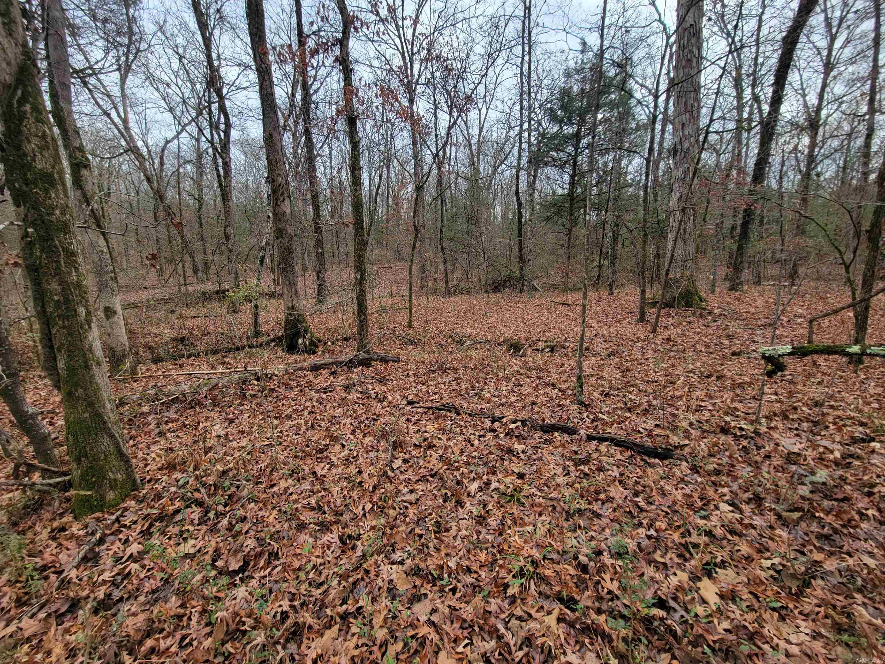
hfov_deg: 106.2
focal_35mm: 13
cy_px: 332
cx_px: 442
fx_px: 332
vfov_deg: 89.9
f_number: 2.2
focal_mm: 2.2
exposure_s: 1/203
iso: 50
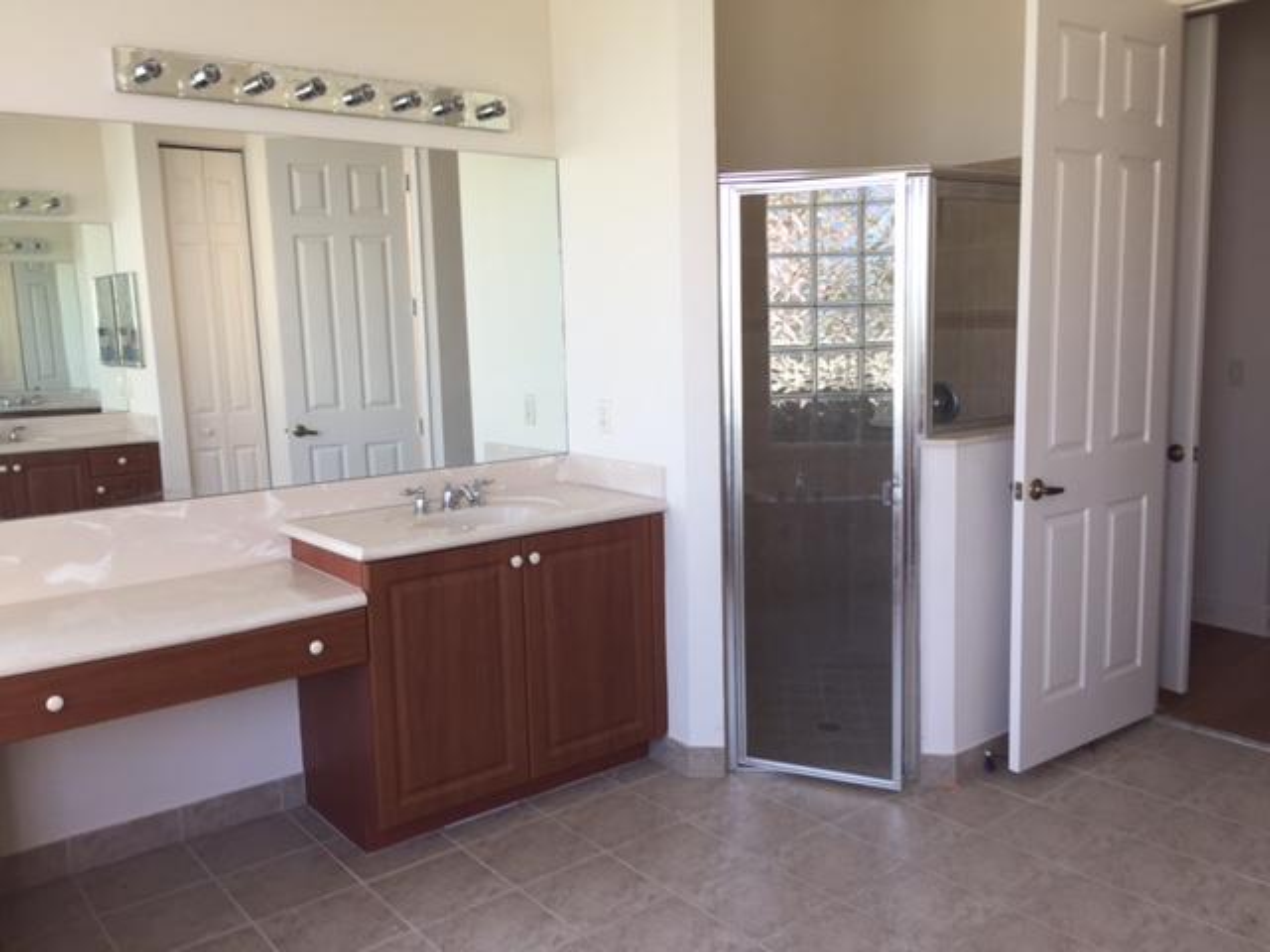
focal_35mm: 29
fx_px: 1064
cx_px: 635
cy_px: 476
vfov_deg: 48.2
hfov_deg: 61.7
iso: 40
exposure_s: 1/60
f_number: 2.2
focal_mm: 4.15
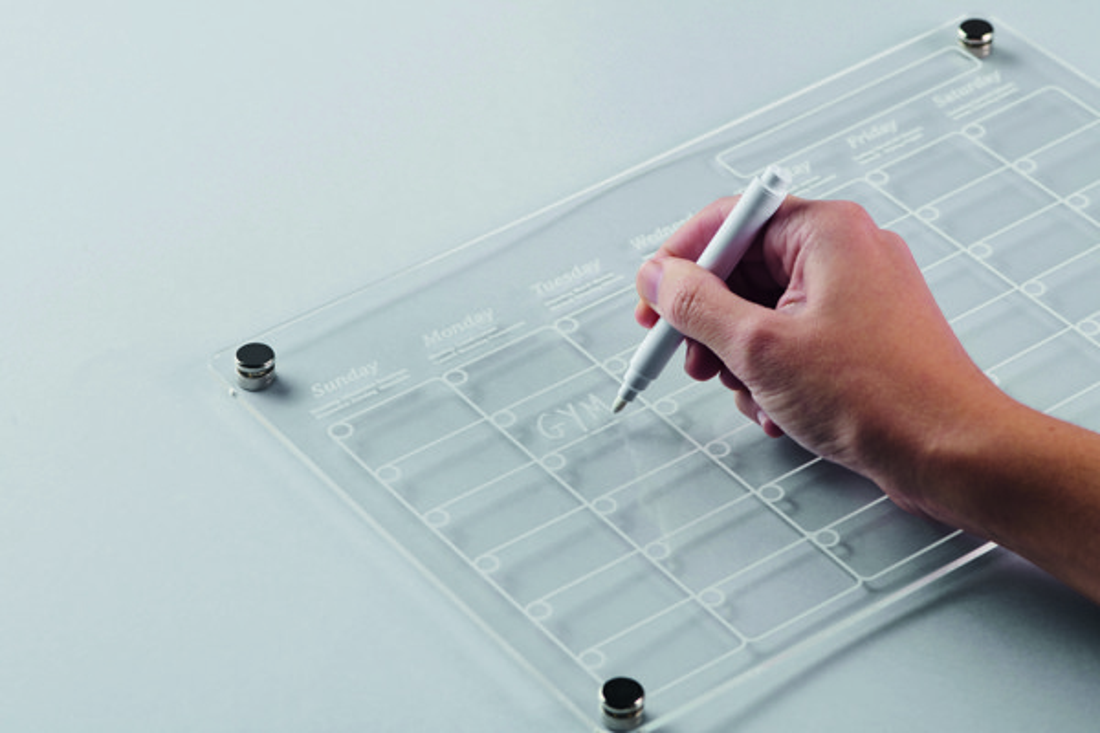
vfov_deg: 13.0
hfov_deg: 19.5
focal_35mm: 105
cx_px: 550
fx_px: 3208
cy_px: 366
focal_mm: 105
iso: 100
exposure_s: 1/125
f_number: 14
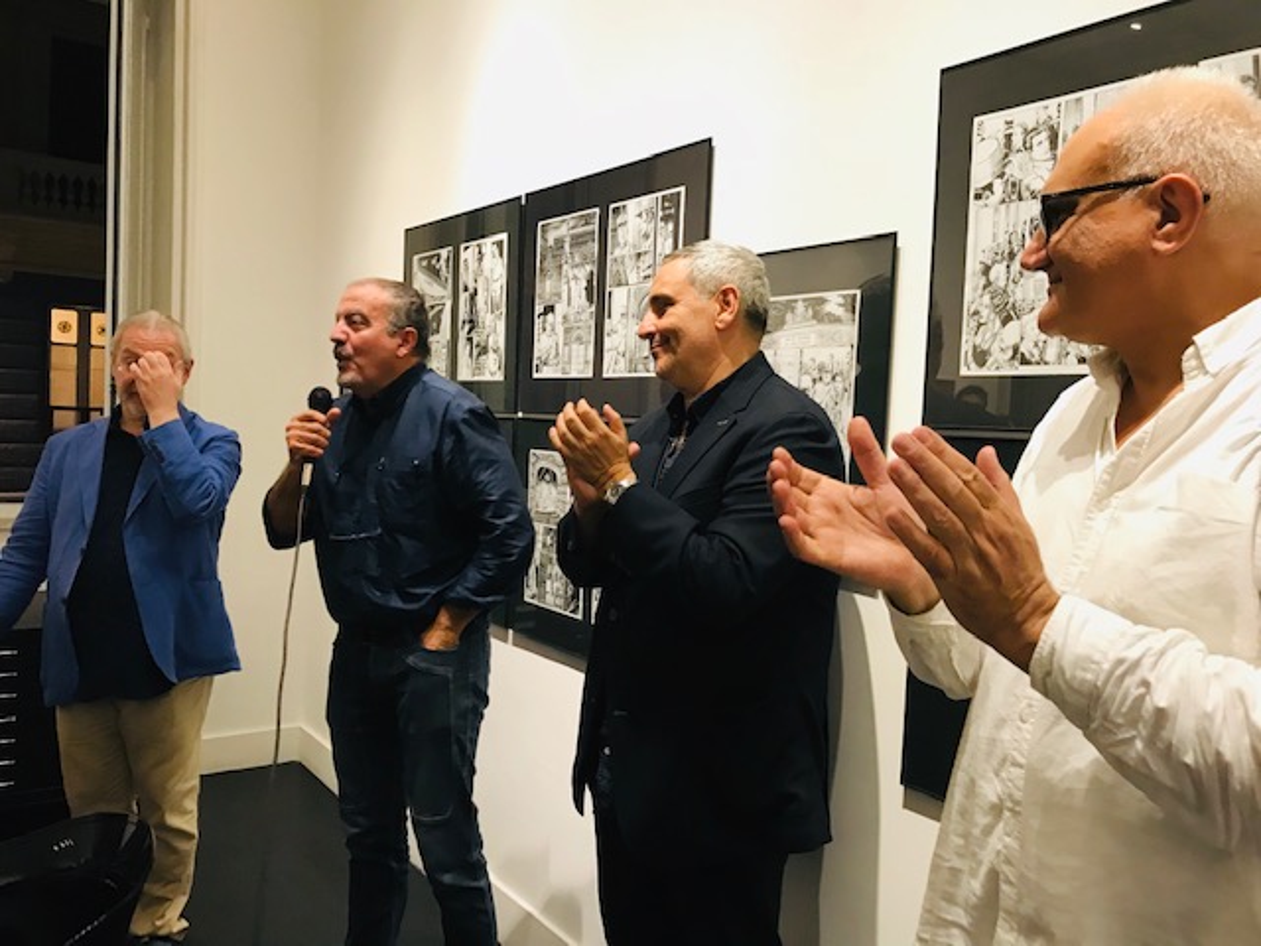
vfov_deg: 49.7
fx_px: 1020
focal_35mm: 28
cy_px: 473
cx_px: 630
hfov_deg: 63.4
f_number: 1.8
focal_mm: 3.99
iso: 80
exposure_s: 1/17
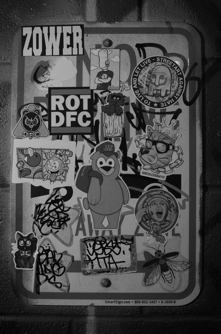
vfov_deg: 53.2
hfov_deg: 36.7
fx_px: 333
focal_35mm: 36
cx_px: 110
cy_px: 167
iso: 3200
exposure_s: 1/125
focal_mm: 24
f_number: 5.6
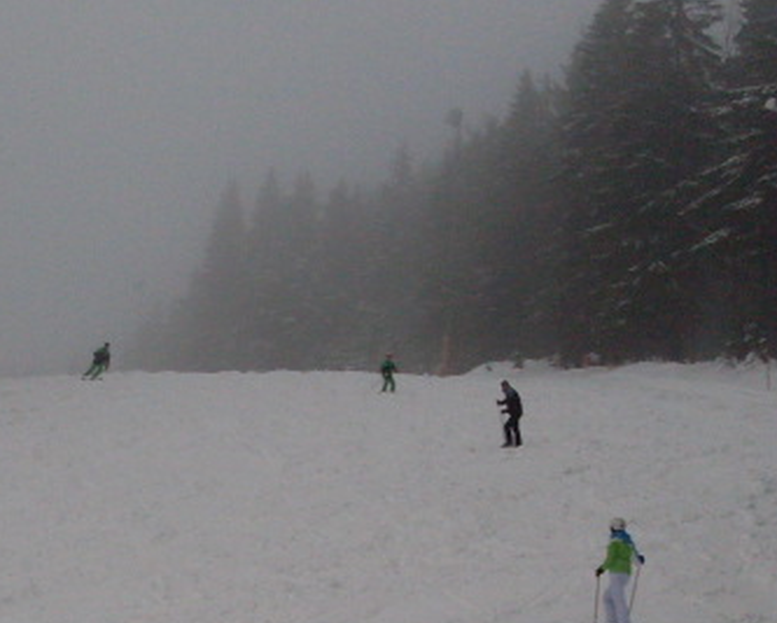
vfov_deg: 13.0
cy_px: 838
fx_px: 2624
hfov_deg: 16.8
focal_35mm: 114
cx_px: 217
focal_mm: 6.3
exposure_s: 1/250
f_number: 2.8
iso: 80
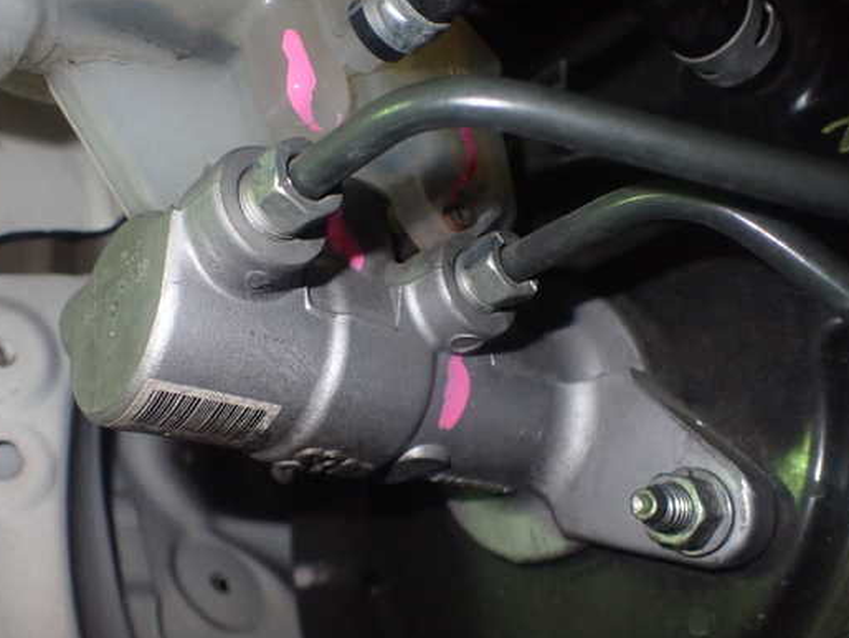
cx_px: 391
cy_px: 314
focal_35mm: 35
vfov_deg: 40.7
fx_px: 859
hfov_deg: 52.6
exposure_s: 1/30
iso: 800
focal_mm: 5.4
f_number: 6.3
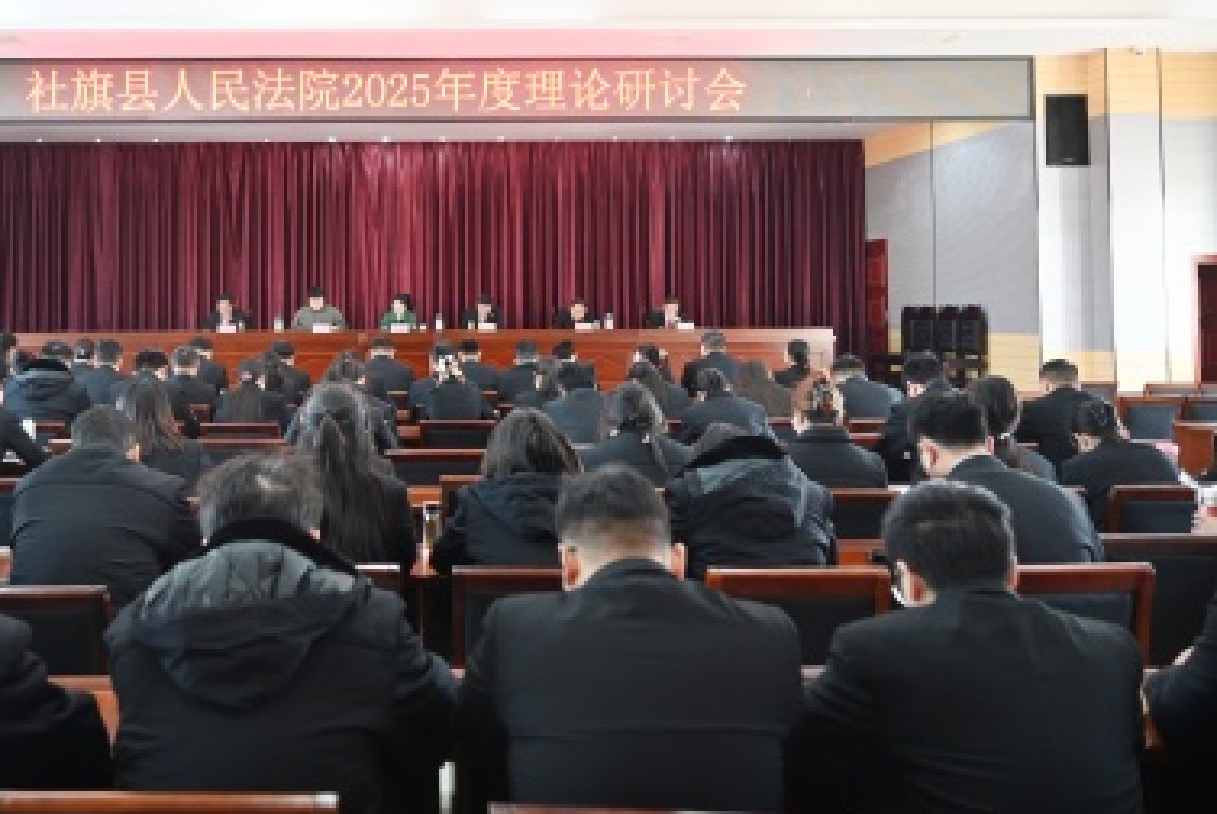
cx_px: 391
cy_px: 260
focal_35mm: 35
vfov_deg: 37.4
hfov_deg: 53.2
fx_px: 1184
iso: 1400
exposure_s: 1/125
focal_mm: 24
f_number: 2.8
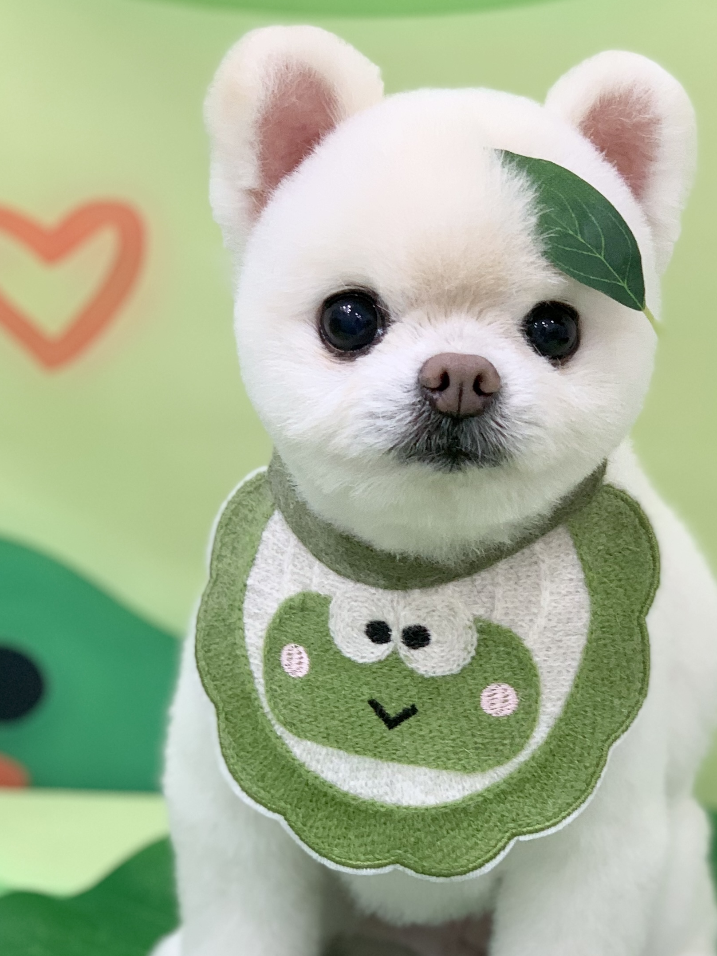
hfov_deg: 15.9
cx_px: 481
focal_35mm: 93
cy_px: 460
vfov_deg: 21.1
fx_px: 2569
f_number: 2.4
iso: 64
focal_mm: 6
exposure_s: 1/60
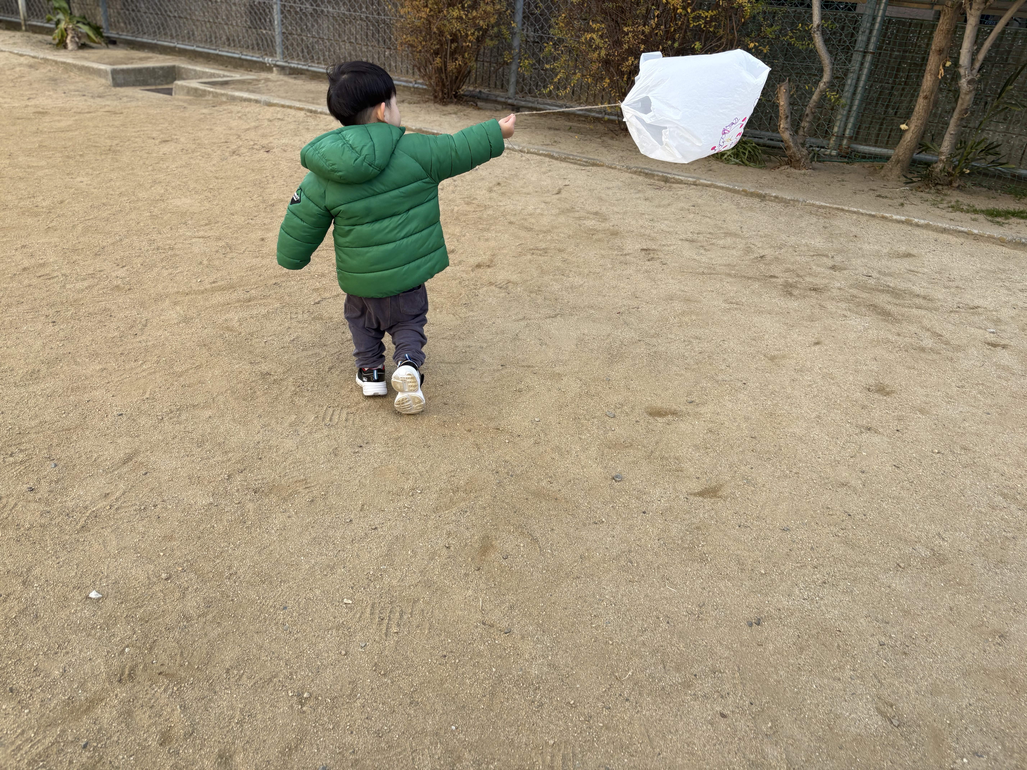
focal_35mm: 26
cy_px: 385
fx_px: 771
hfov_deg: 67.3
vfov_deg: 53.1
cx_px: 514
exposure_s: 1/535
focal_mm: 5.96
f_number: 1.6
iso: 50
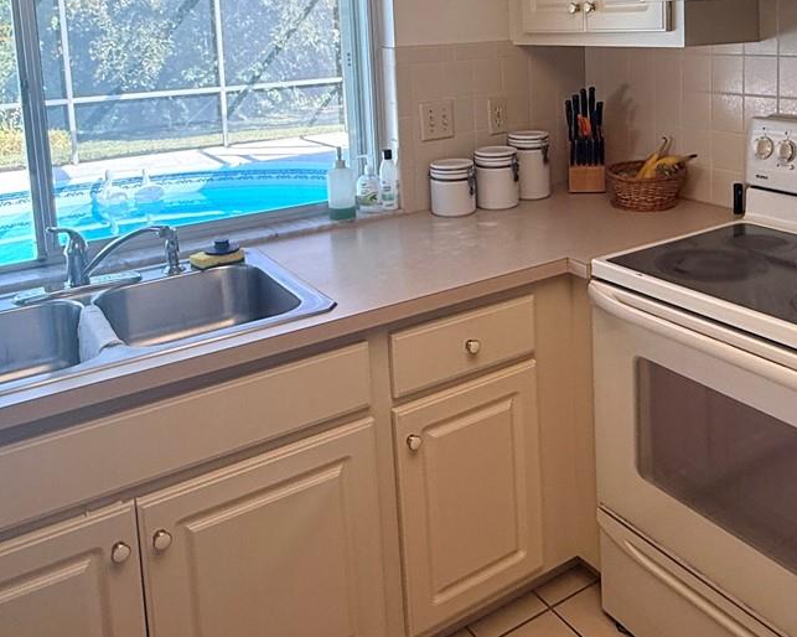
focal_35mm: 34
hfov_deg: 52.3
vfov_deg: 41.1
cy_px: 110
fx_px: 802
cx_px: 497
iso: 125
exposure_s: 1/120
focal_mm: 2.22
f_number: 2.2
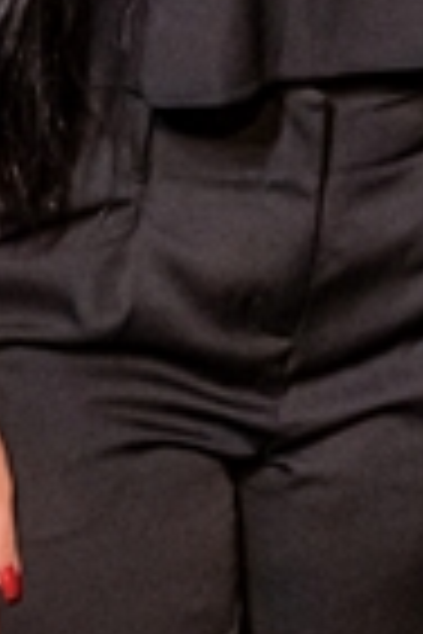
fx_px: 3331
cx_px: 675
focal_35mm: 189
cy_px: 227
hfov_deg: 7.1
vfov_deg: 10.9
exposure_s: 1/500
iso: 2500
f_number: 2.5
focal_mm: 24
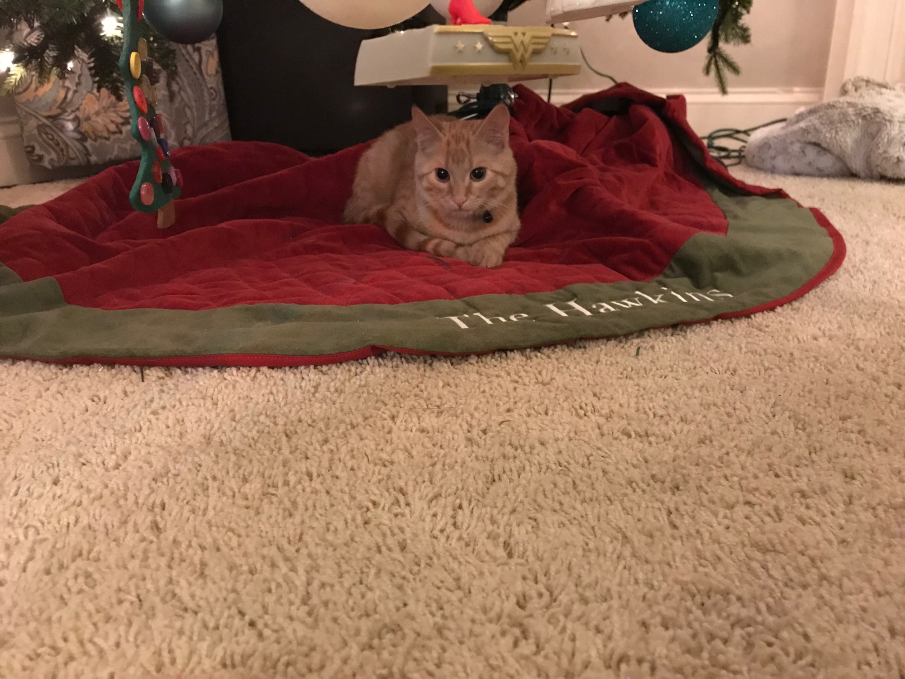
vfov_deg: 49.7
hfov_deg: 63.4
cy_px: 340
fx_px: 732
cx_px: 452
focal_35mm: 28
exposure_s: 1/4
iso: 125
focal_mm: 3.99
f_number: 1.8
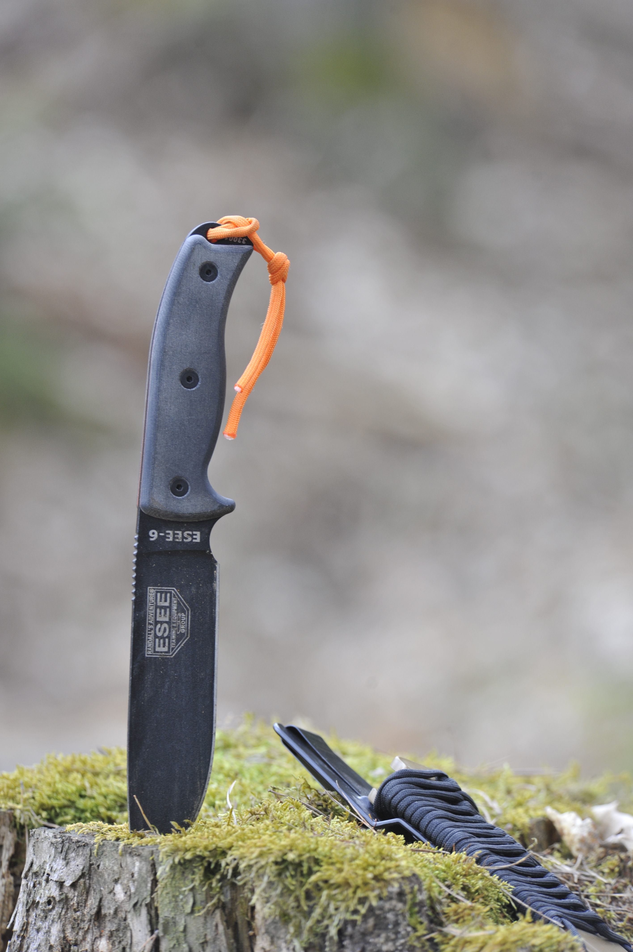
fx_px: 6074
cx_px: 316
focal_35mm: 230
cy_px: 476
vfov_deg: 9.0
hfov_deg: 6.0
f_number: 6.3
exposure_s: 1/100
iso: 800
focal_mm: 230
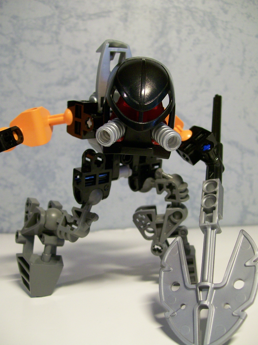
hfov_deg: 39.7
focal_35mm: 36
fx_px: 358
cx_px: 129
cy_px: 172
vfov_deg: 51.4
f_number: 2.7
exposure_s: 1/27.6
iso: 160
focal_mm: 6
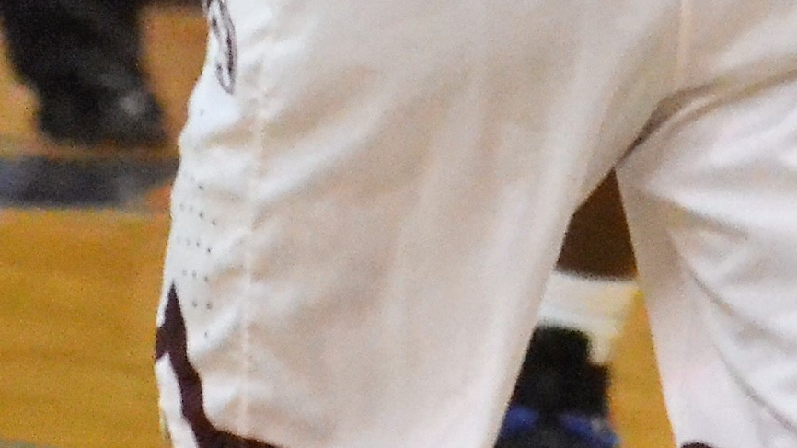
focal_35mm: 1784
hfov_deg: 1.2
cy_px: -524
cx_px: -255
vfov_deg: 0.7
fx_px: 37699
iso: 5000
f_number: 5.6
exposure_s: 1/800
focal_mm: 200
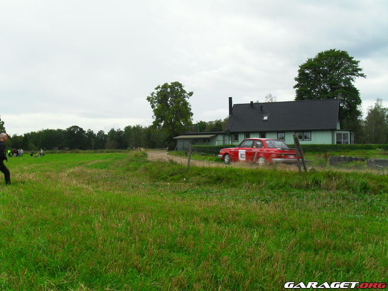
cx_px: 194
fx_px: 392
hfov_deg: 52.6
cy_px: 146
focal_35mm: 35
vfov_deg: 40.7
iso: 100
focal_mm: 6.3
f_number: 8.4
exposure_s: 1/125
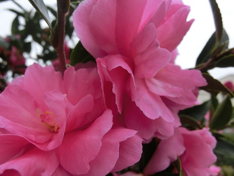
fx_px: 169
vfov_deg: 54.9
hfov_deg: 69.4
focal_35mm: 25
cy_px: 88
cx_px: 117
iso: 80
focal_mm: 4.4
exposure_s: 1/400
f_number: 3.3
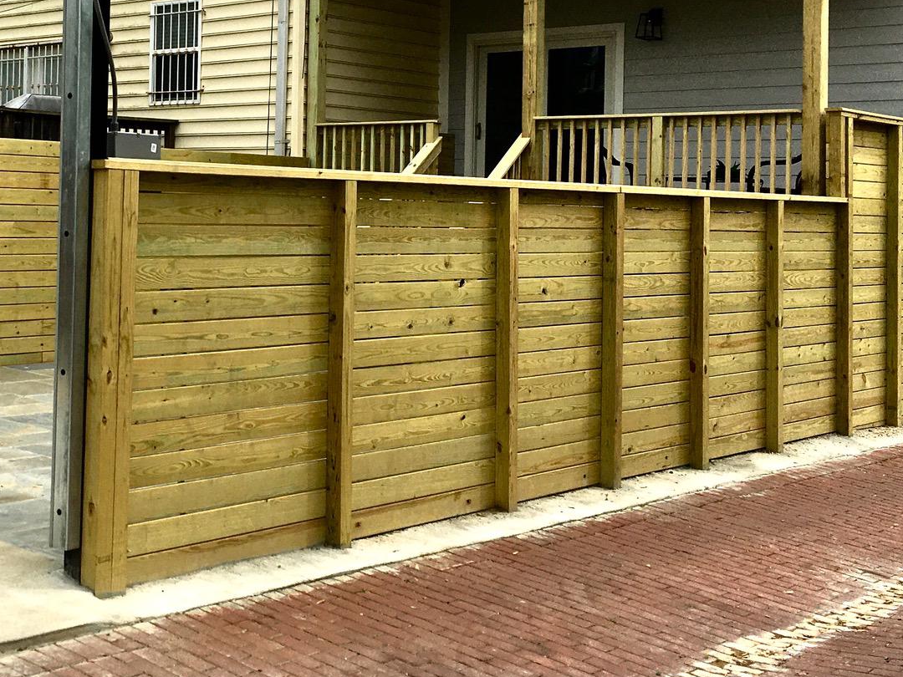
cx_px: 134
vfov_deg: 26.2
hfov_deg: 33.5
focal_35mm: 55
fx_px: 1435
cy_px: 152
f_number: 2.2
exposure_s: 1/2262
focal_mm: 4.15
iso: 25
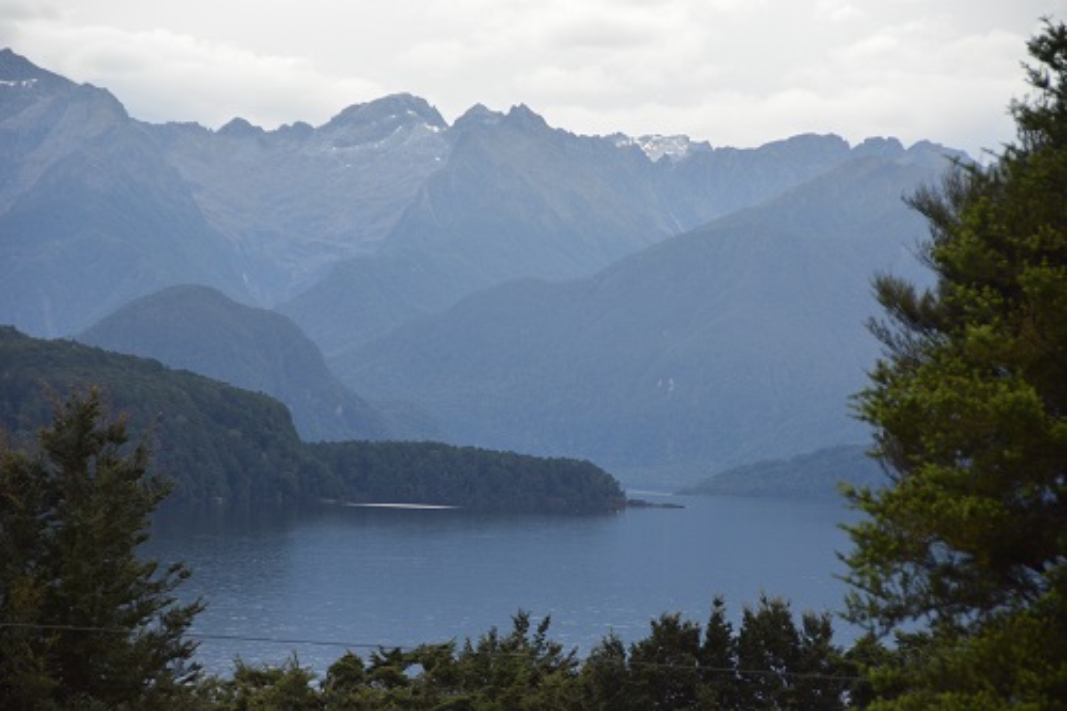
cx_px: 534
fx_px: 4666
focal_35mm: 158
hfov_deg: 13.0
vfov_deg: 8.7
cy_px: 356
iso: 800
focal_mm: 105
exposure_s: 1/800
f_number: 5.3
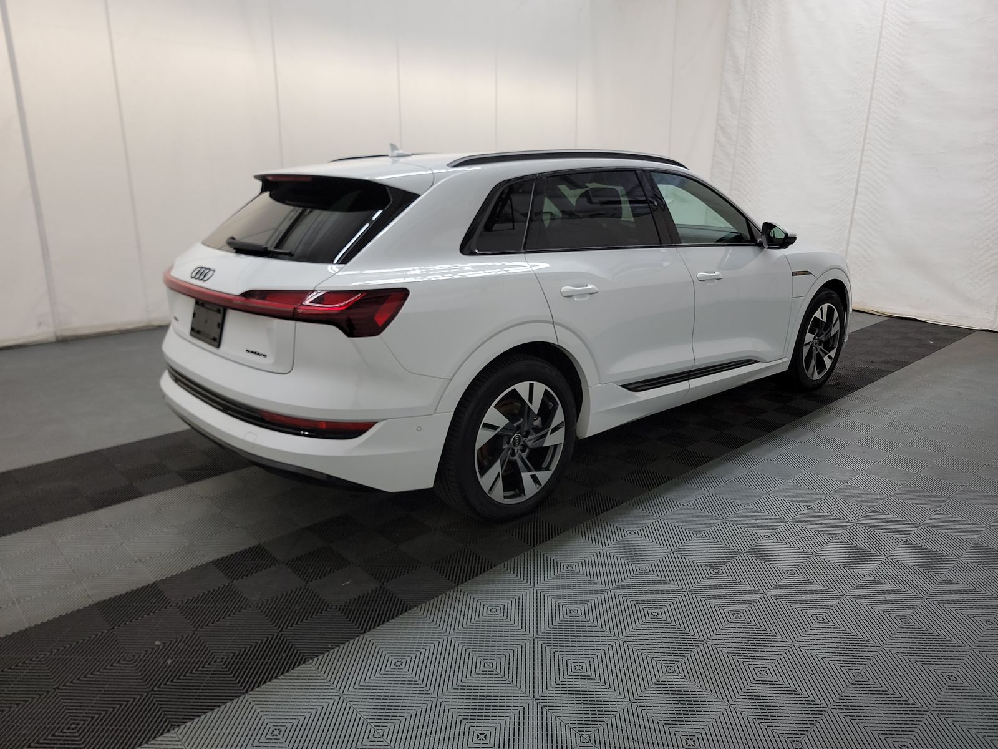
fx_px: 692
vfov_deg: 56.8
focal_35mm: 24
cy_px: 374
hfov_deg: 71.6
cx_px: 499
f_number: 1.8
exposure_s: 1/59
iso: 128
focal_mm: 6.7
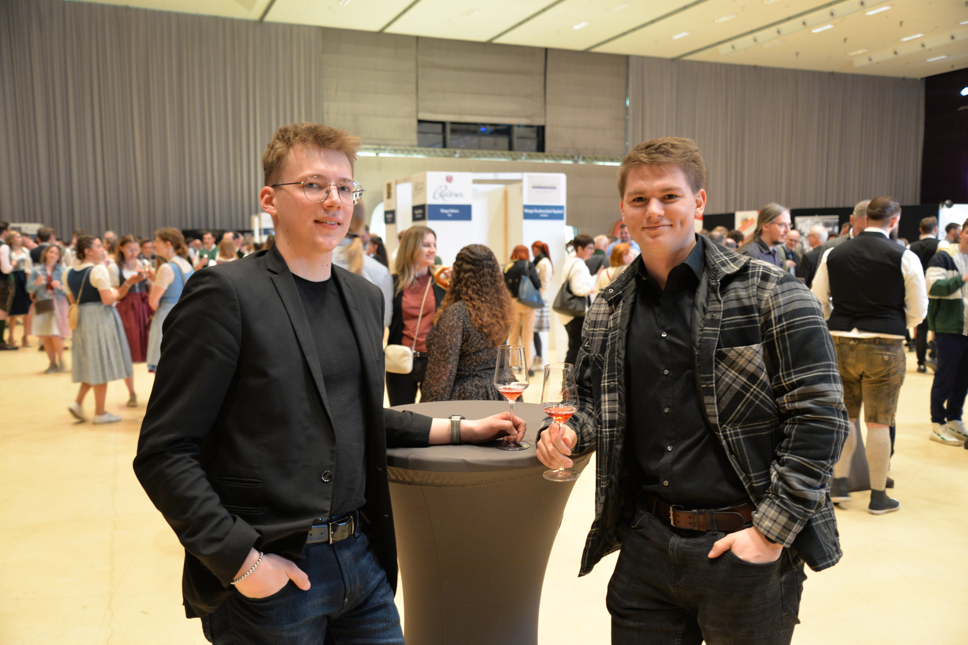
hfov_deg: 58.7
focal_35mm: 32
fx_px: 860
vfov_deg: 41.1
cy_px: 322
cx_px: 484
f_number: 4
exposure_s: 1/25
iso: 1600
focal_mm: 32
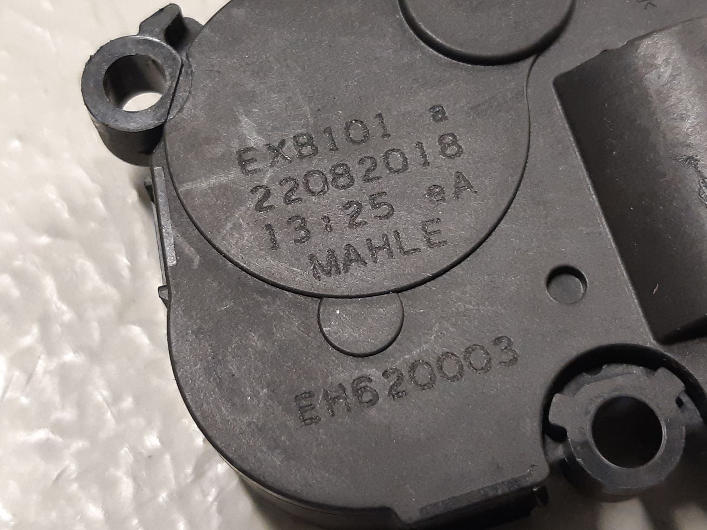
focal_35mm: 34
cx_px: 362
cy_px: 208
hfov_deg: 53.9
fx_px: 695
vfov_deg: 41.6
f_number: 1.7
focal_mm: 3.93
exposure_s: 1/33
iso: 200
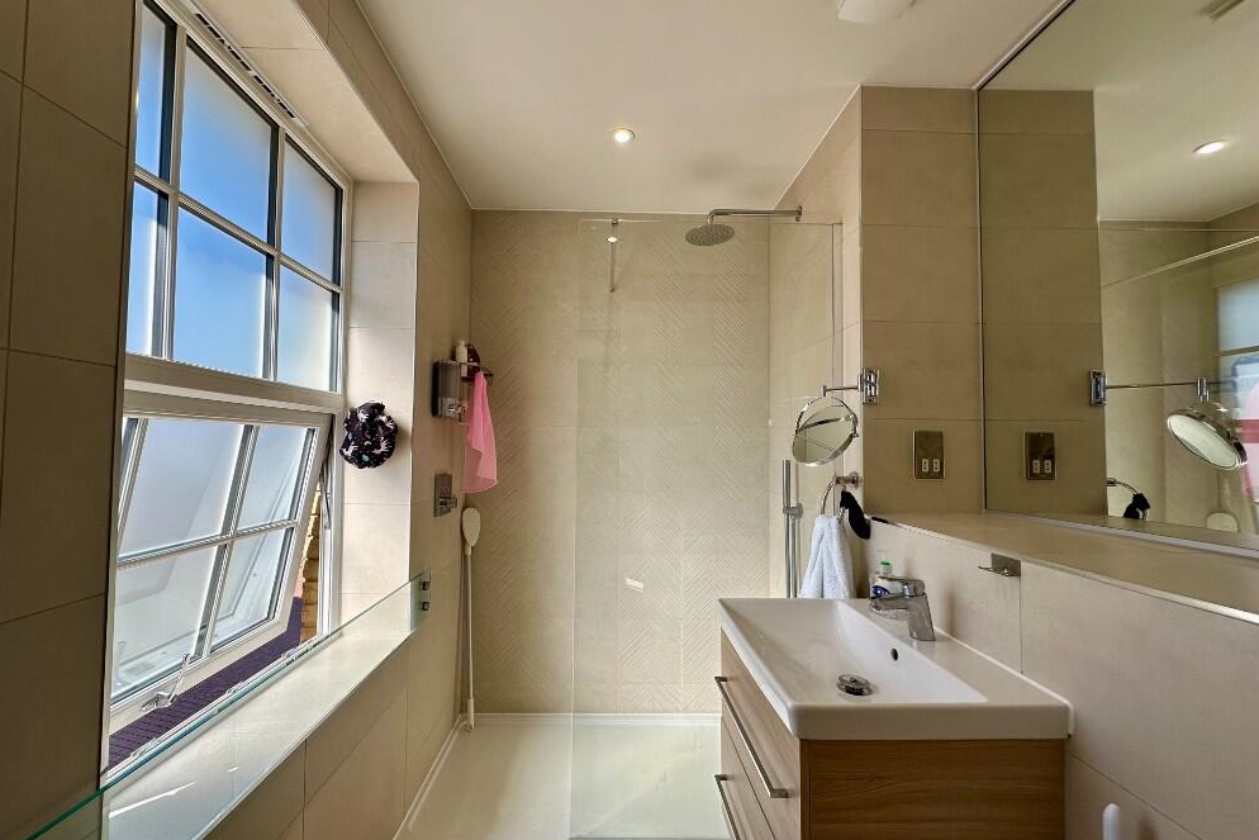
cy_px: 427
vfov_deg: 77.3
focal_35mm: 15
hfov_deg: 100.4
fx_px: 525
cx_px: 613
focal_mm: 2.22
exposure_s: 1/288
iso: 40
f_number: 2.2
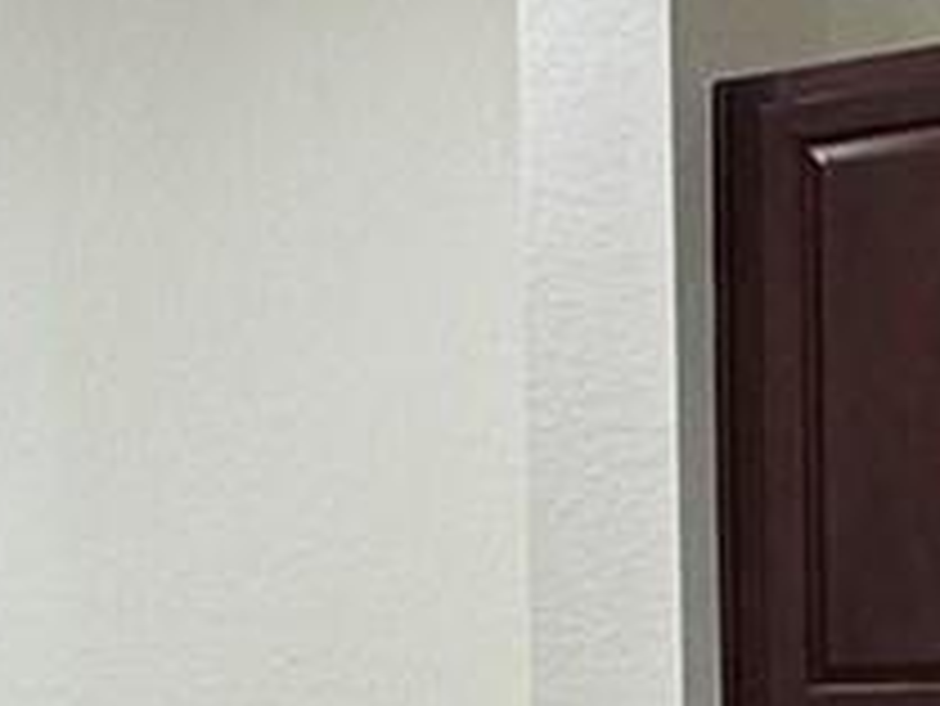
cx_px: -279
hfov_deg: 17.3
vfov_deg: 13.5
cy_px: 823
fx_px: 2907
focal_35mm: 107
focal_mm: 2.22
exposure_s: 1/120
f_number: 2.2
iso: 125
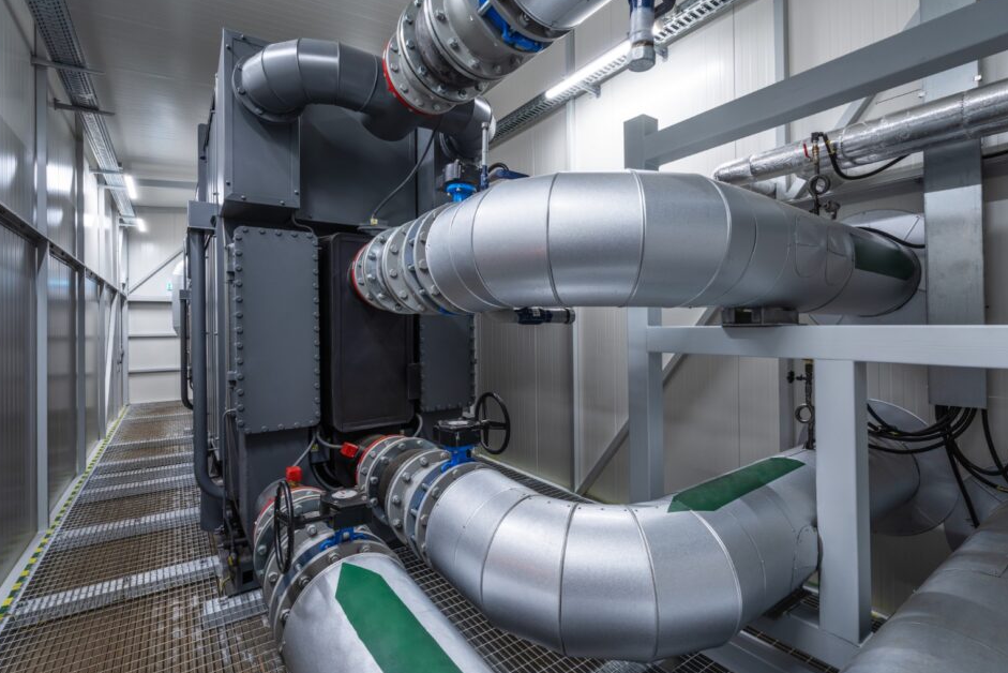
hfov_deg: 91.5
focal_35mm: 18
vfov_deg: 68.8
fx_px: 491
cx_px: 505
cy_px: 326
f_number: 8
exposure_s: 1/2.5
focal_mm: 16.5
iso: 100
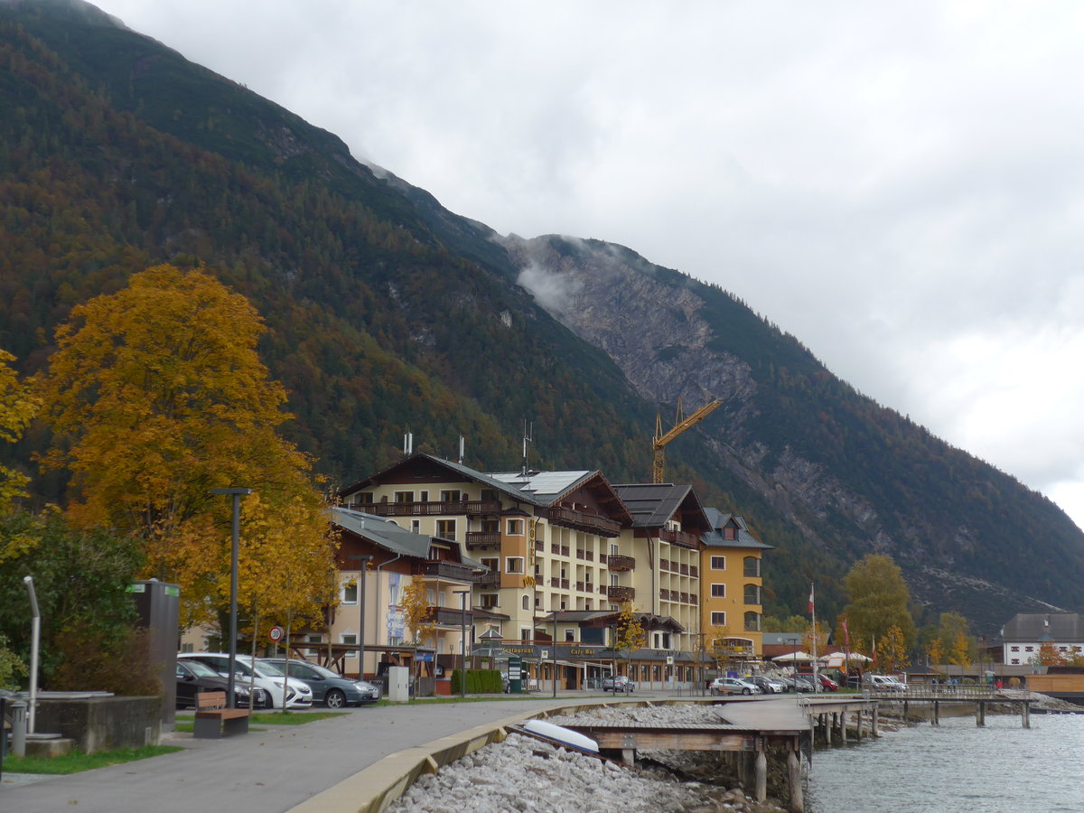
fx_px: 1942
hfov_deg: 31.2
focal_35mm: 62
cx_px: 542
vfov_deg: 23.7
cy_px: 406
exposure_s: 1/160
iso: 80
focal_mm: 12.7
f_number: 3.7
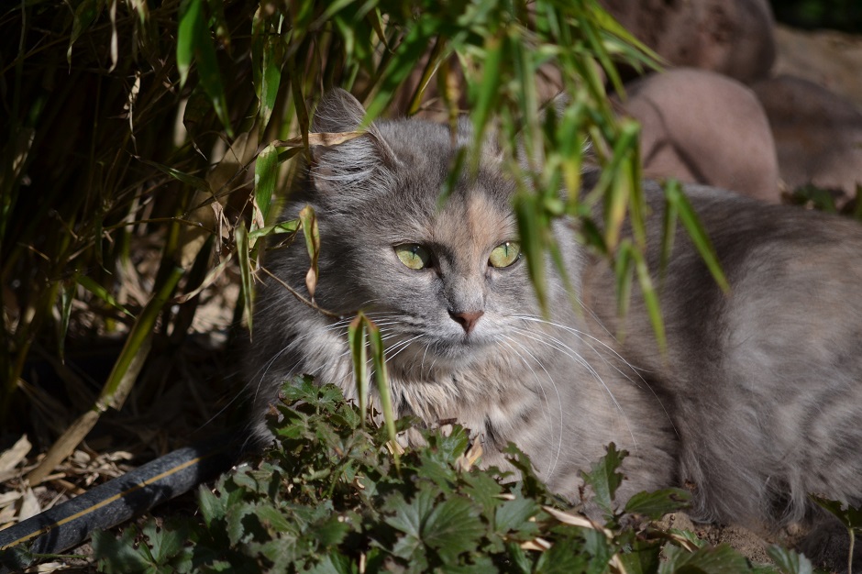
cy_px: 287
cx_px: 431
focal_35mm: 300
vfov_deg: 4.6
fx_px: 7180
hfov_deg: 6.9
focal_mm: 200
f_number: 5.6
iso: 400
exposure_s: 1/1600
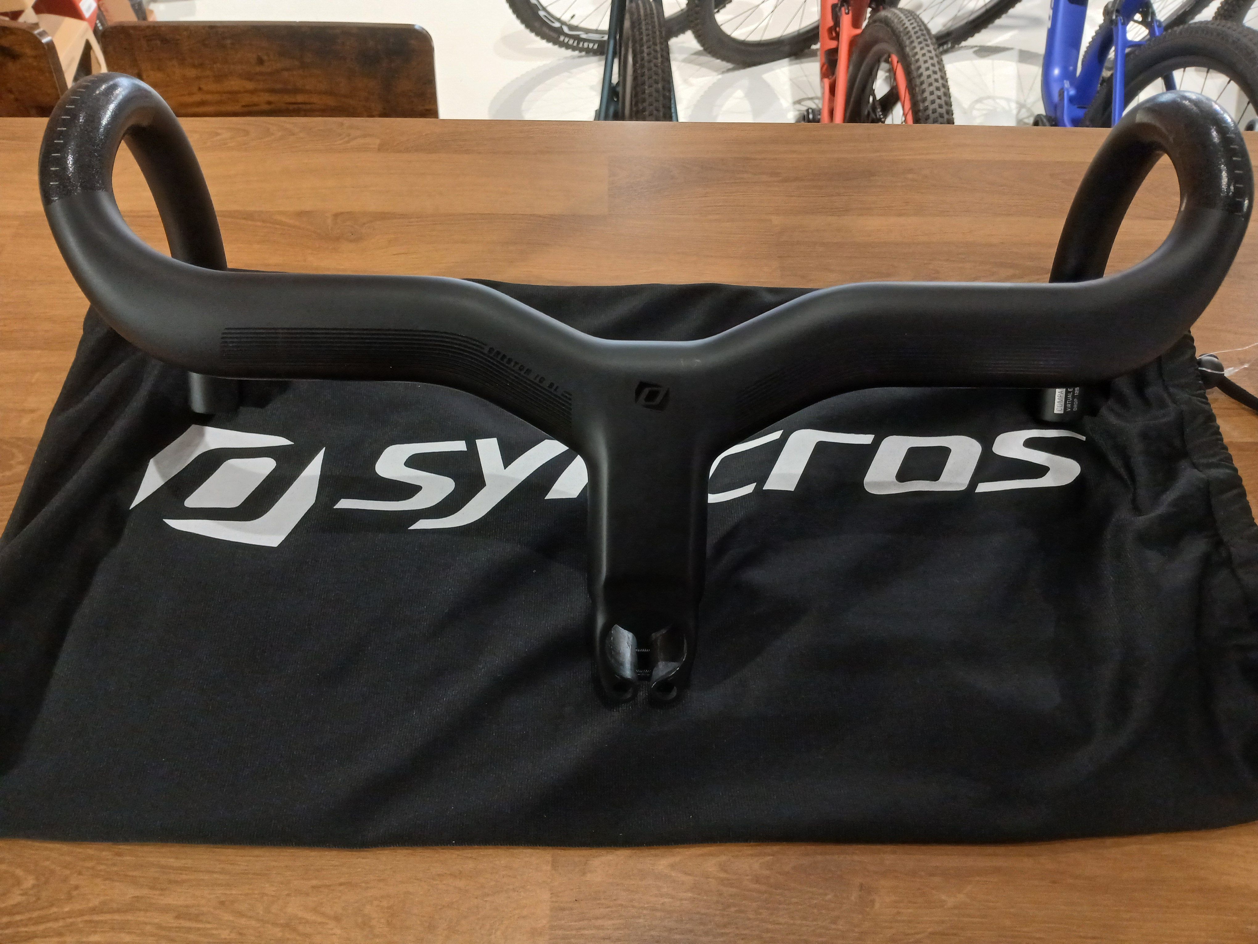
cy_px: 472
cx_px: 629
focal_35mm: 26
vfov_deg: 53.1
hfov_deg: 67.3
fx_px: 945
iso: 250
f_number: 1.8
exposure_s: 1/25
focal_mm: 3.98
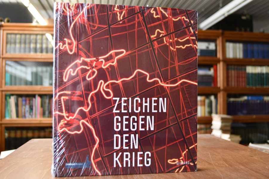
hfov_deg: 57.2
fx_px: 247
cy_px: 90
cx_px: 134
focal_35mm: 33
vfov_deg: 40.0
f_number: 3.5
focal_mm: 22
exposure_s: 1/125
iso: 1250
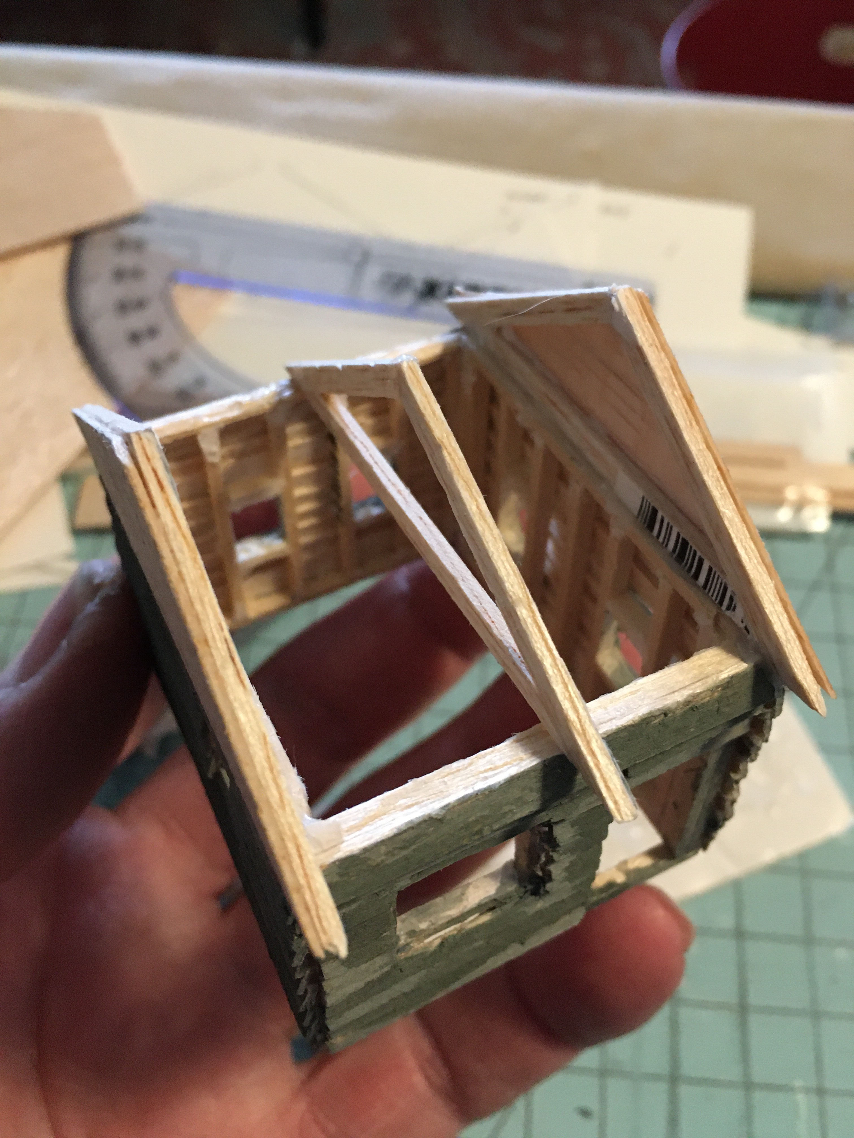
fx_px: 954
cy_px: 569
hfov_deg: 48.2
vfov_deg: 61.7
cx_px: 427
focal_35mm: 29
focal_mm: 4.15
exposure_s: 1/30
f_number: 2.2
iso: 200
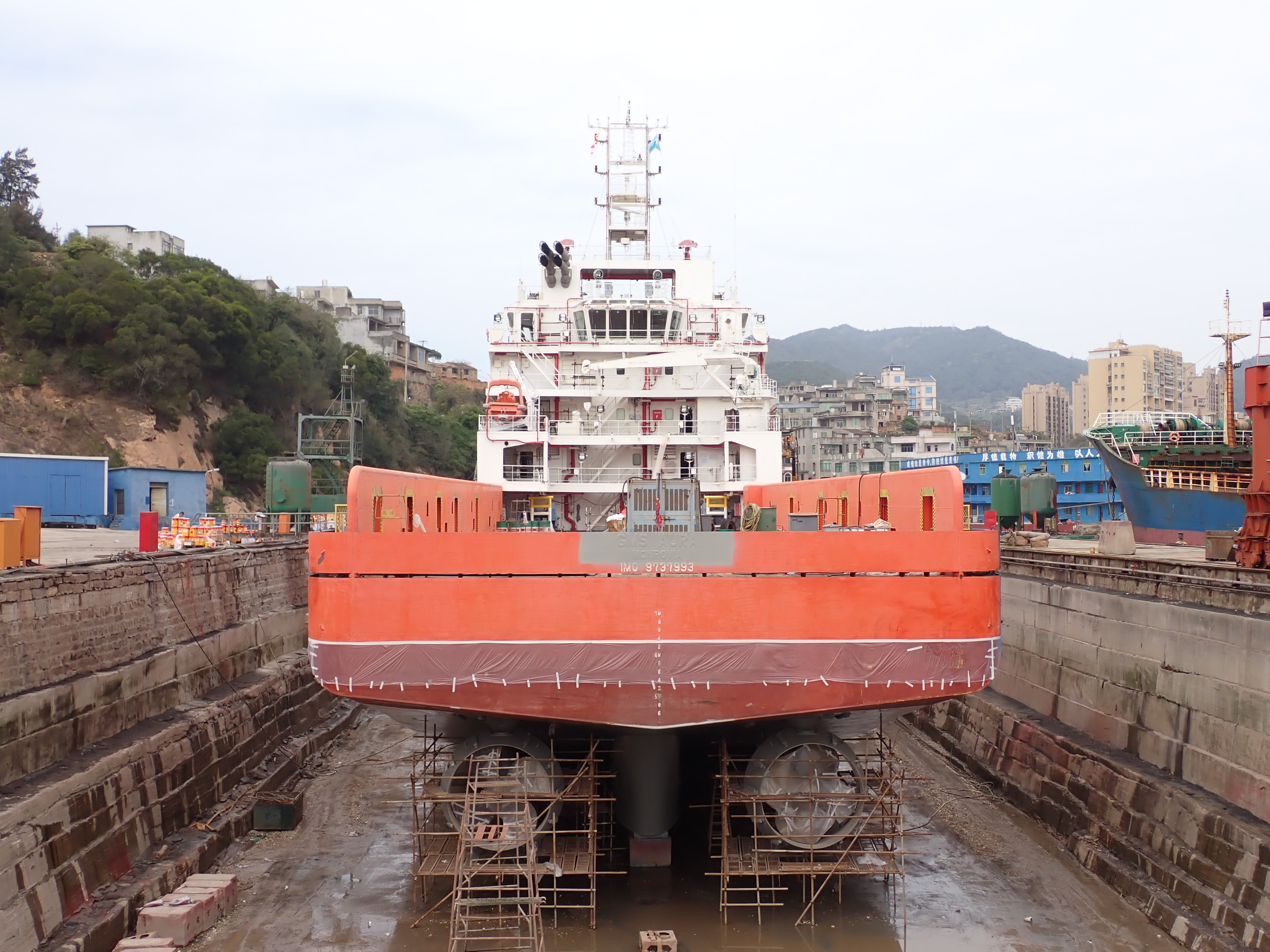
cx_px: 635
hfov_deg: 49.0
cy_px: 476
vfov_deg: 37.7
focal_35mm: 38
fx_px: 1394
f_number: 3.5
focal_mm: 6.83
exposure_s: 1/500
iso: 100
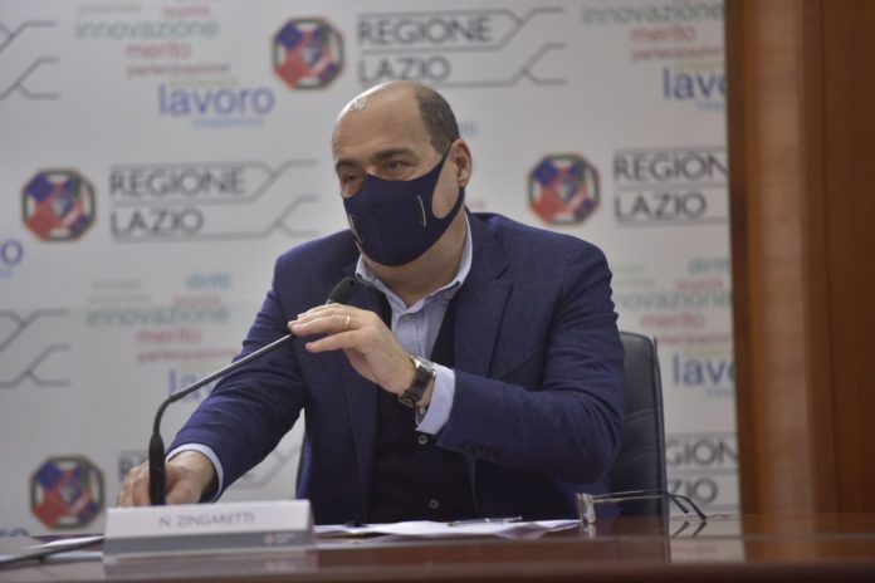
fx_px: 4861
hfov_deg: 10.3
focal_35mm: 200
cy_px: 292
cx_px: 438
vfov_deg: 6.9
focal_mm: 200
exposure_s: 1/800
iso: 6400
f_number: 5.6
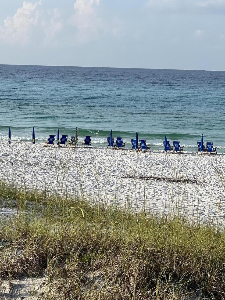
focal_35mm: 120
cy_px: 120
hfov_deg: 12.4
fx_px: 1039
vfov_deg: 16.4
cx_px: 130
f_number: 2.8
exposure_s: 1/889
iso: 32
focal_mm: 9
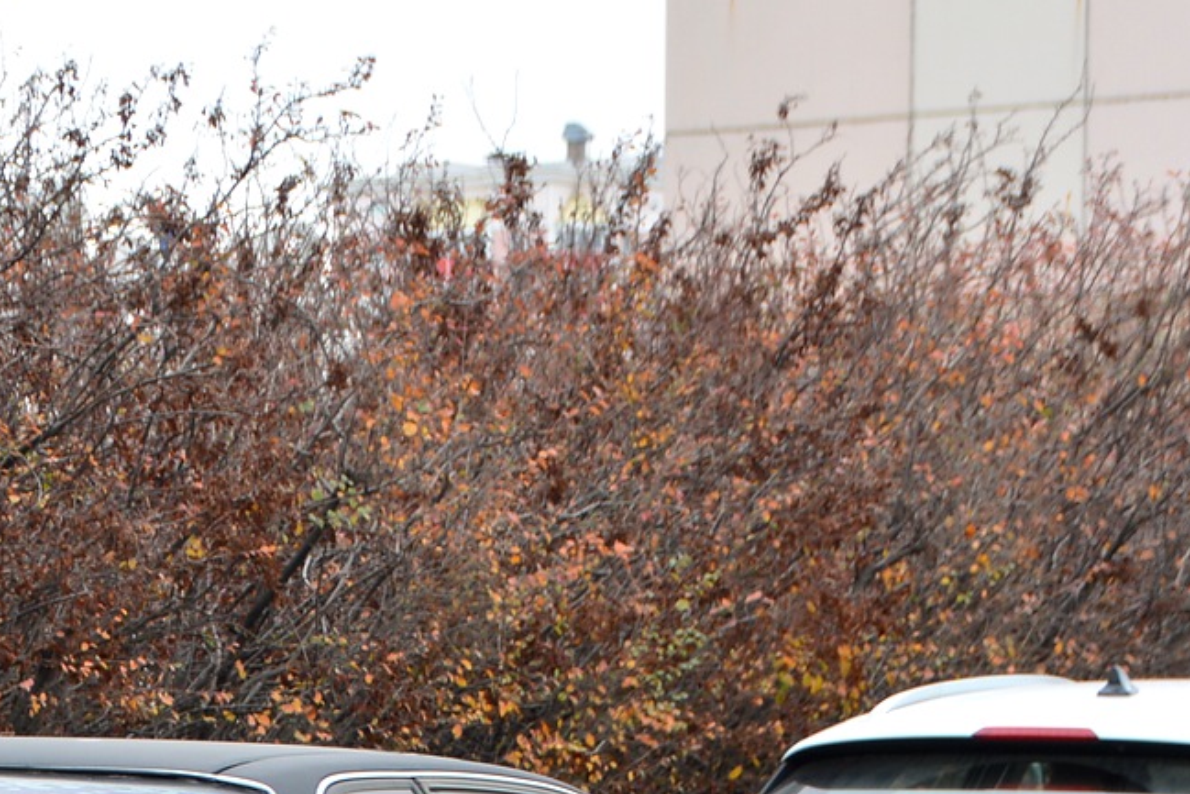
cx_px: 110
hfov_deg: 9.5
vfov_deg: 6.4
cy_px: 899
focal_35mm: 215
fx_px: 7108
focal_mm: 62
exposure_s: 1/125
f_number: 5.6
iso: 220
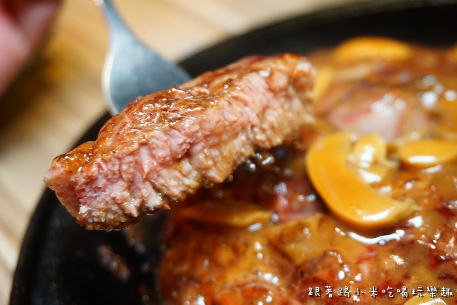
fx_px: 628
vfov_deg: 27.3
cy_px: 152
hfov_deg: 40.0
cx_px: 228
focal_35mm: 50
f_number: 5
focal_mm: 33
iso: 3200
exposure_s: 1/40
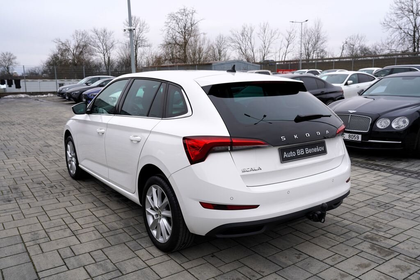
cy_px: 140
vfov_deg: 42.3
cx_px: 210
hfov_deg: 60.3
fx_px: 362
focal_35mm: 31
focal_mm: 31
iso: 100
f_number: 5.6
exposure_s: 1/125
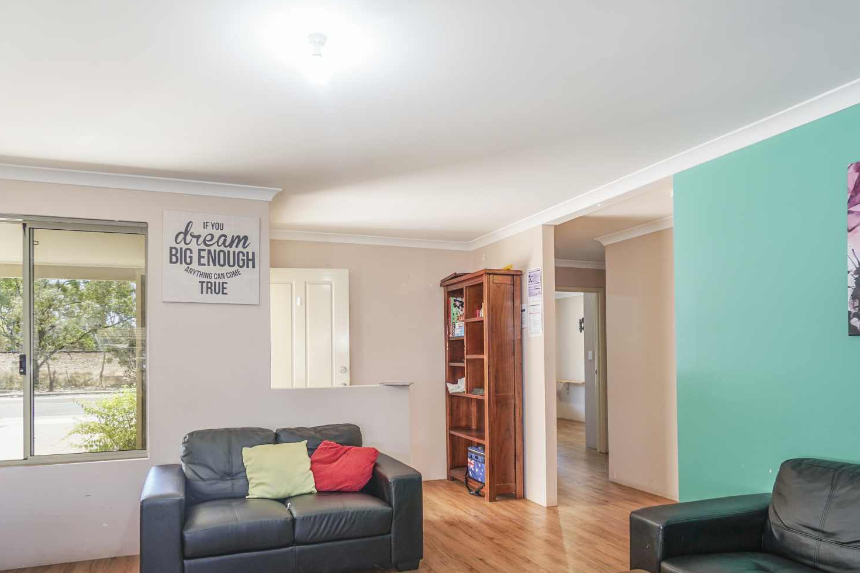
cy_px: 360
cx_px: 422
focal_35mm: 23
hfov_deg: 76.1
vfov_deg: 54.4
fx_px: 549
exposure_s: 1/10
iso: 100
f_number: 4.5
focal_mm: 10
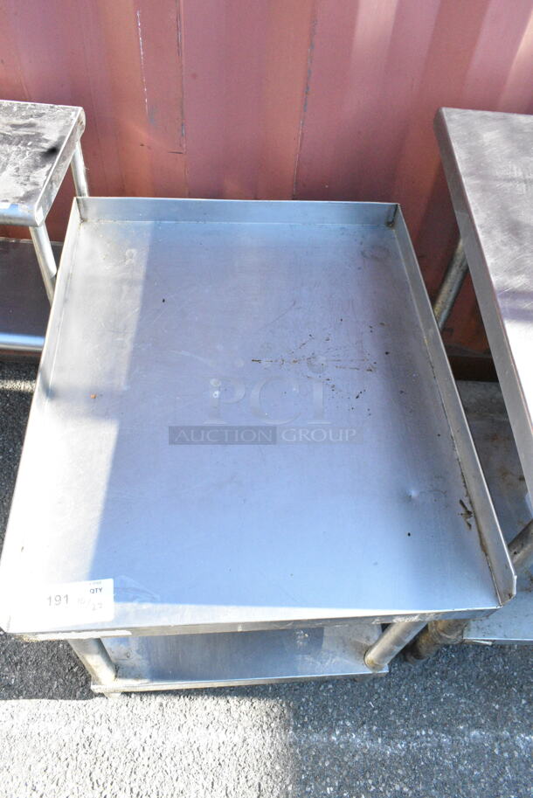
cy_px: 399
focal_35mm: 27
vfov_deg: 67.3
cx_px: 266
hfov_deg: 48.0
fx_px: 599
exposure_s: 1/640
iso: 6400
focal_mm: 18
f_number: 13
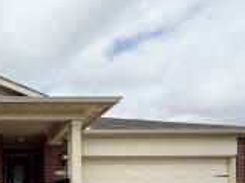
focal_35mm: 35
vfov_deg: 36.2
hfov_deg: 45.0
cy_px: 188
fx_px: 248
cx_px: 3
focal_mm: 2.22
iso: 20
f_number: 2.2
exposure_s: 1/876
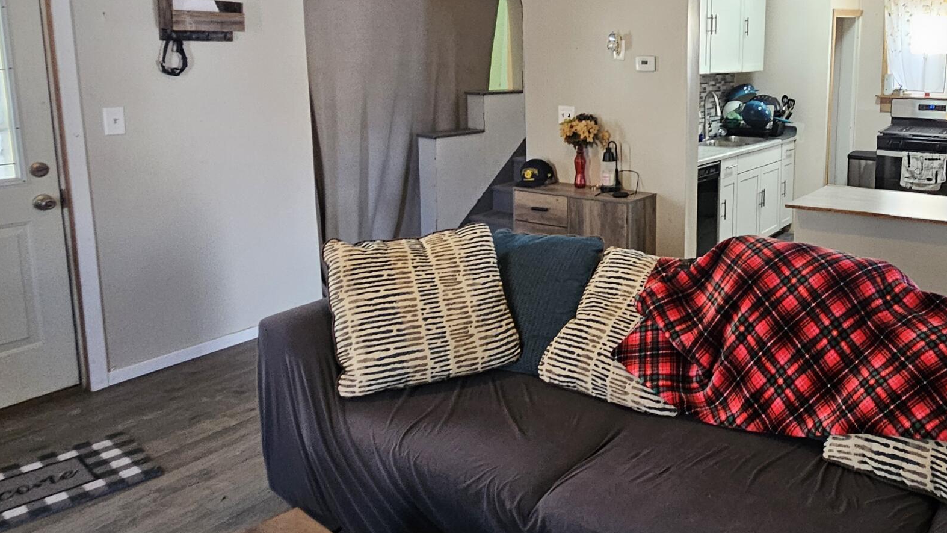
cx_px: 727
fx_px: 678
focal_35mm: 27
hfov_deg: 65.0
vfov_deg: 42.1
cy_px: 163
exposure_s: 1/40
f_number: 2.2
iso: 320
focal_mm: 2.2
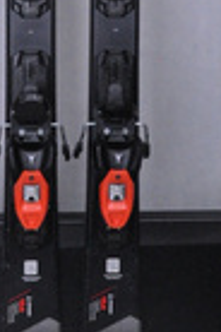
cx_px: 71
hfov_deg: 11.7
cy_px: -70
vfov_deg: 16.7
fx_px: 1077
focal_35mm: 117
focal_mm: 24
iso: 3200
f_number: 9.5
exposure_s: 1/125
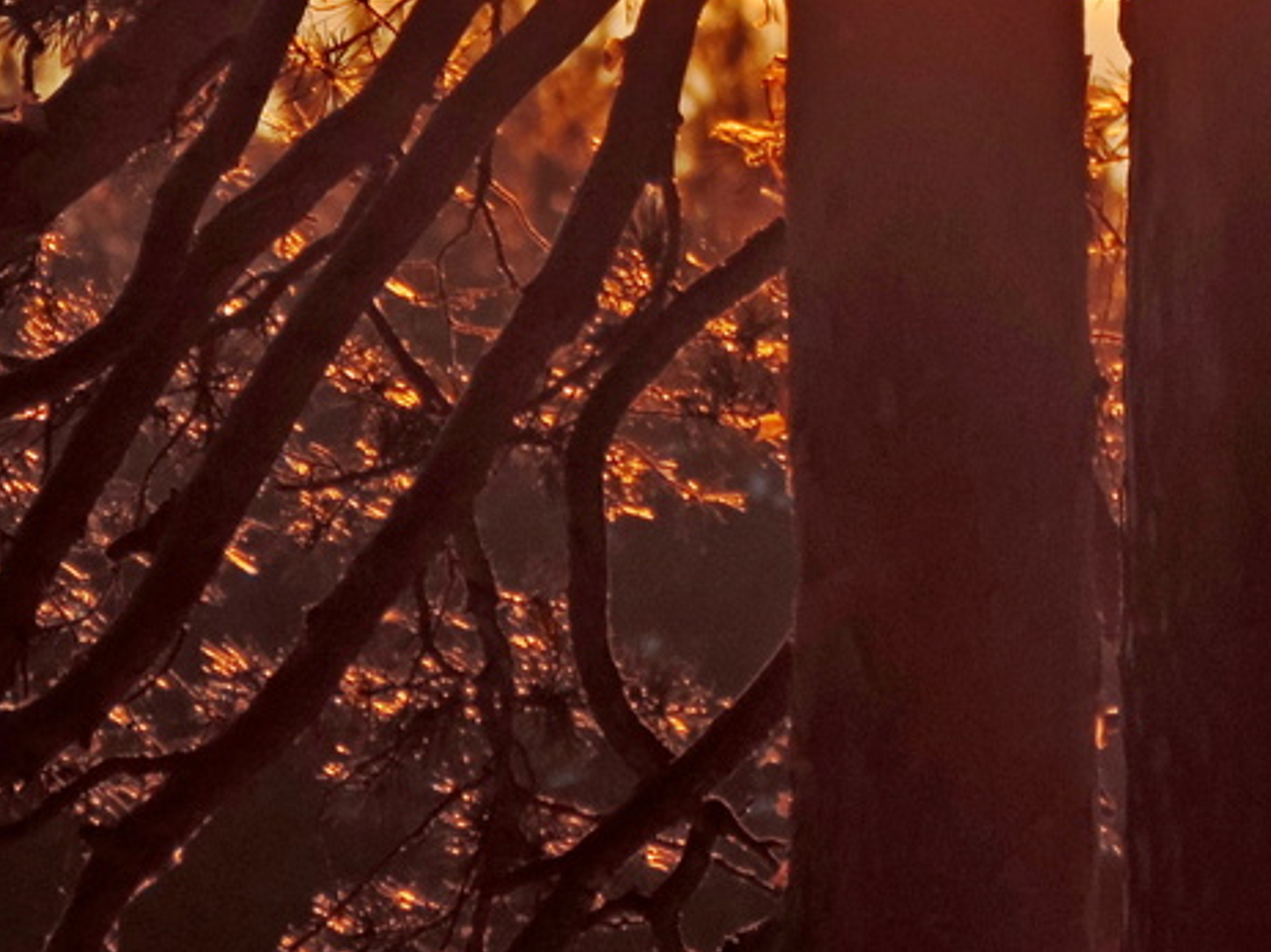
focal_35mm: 1058
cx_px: 1054
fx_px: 38837
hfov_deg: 1.9
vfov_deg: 1.4
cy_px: -436
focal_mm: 62.4
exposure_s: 1/400
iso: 80
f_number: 4.8
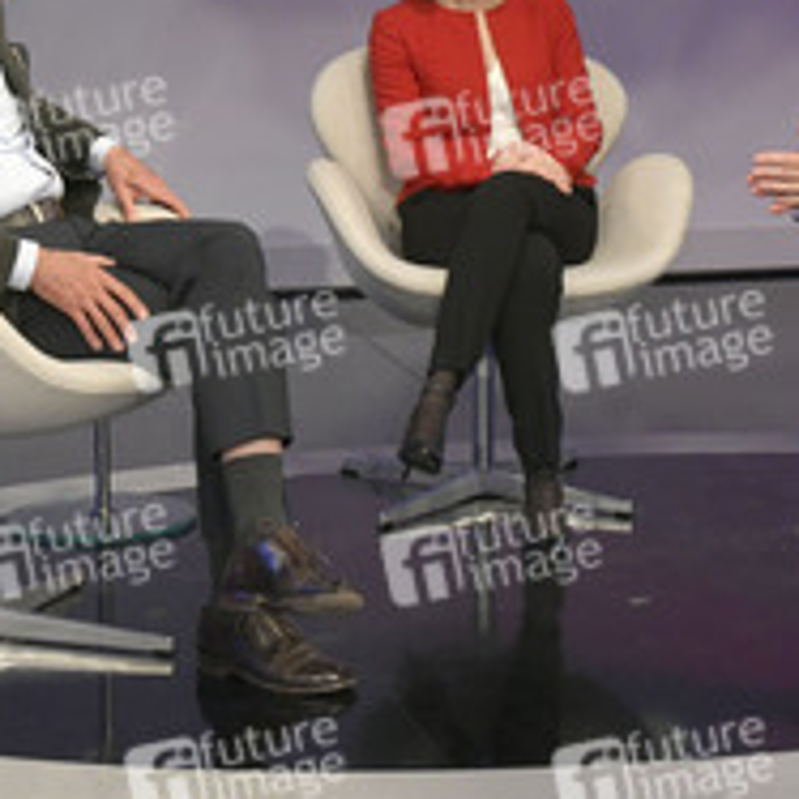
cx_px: 549
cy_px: 235
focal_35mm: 90
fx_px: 2350
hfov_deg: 19.2
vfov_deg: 19.2
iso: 2000
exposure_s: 1/200
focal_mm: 44
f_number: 7.1
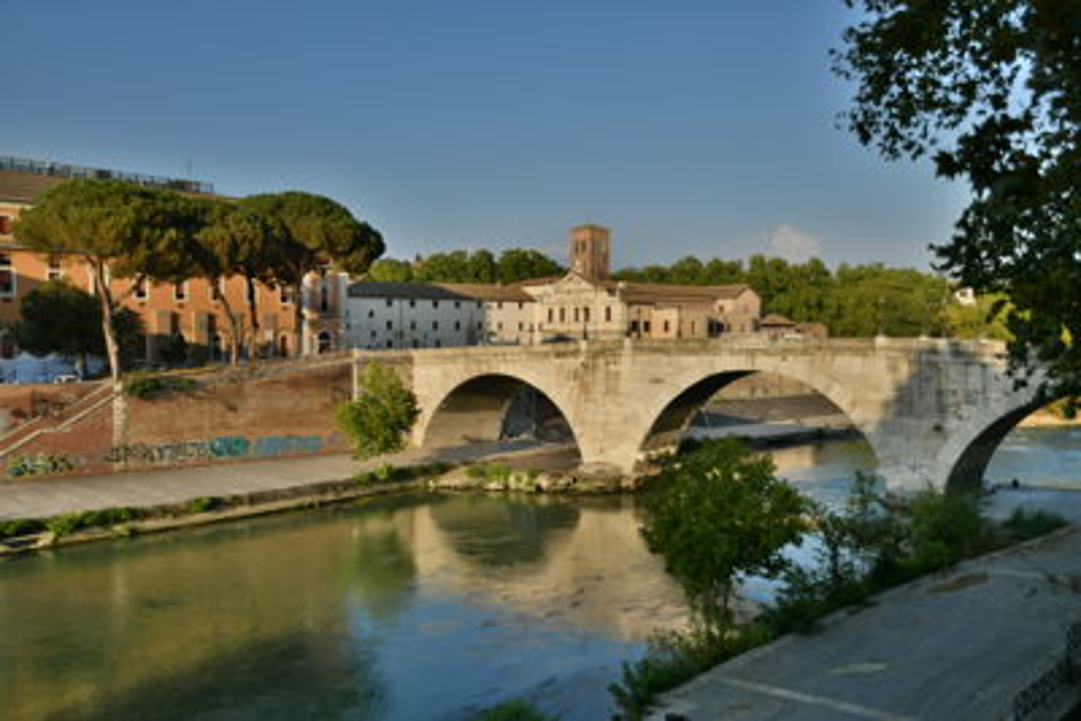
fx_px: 991
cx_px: 540
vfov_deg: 40.0
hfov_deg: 57.2
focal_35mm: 33
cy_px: 360
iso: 100
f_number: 3.5
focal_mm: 22
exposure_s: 1/1600
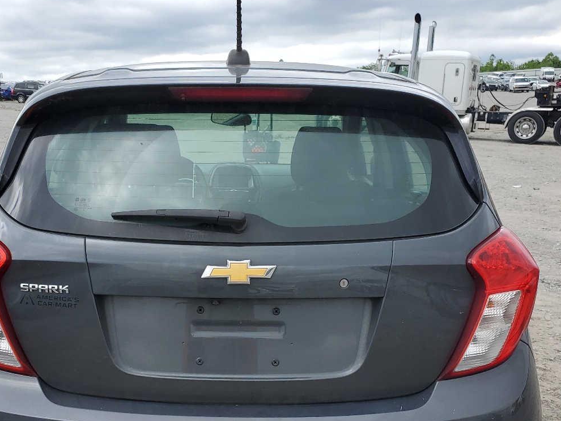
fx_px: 681
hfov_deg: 44.6
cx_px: 233
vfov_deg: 33.7
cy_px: 314
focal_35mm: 42
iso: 50
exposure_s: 1/1250
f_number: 1.5
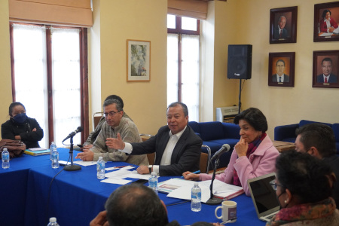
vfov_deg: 30.8
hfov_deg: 45.0
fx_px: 410
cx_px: 170
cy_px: 113
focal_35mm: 44
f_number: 4.5
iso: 3200
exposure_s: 1/160
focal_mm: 29
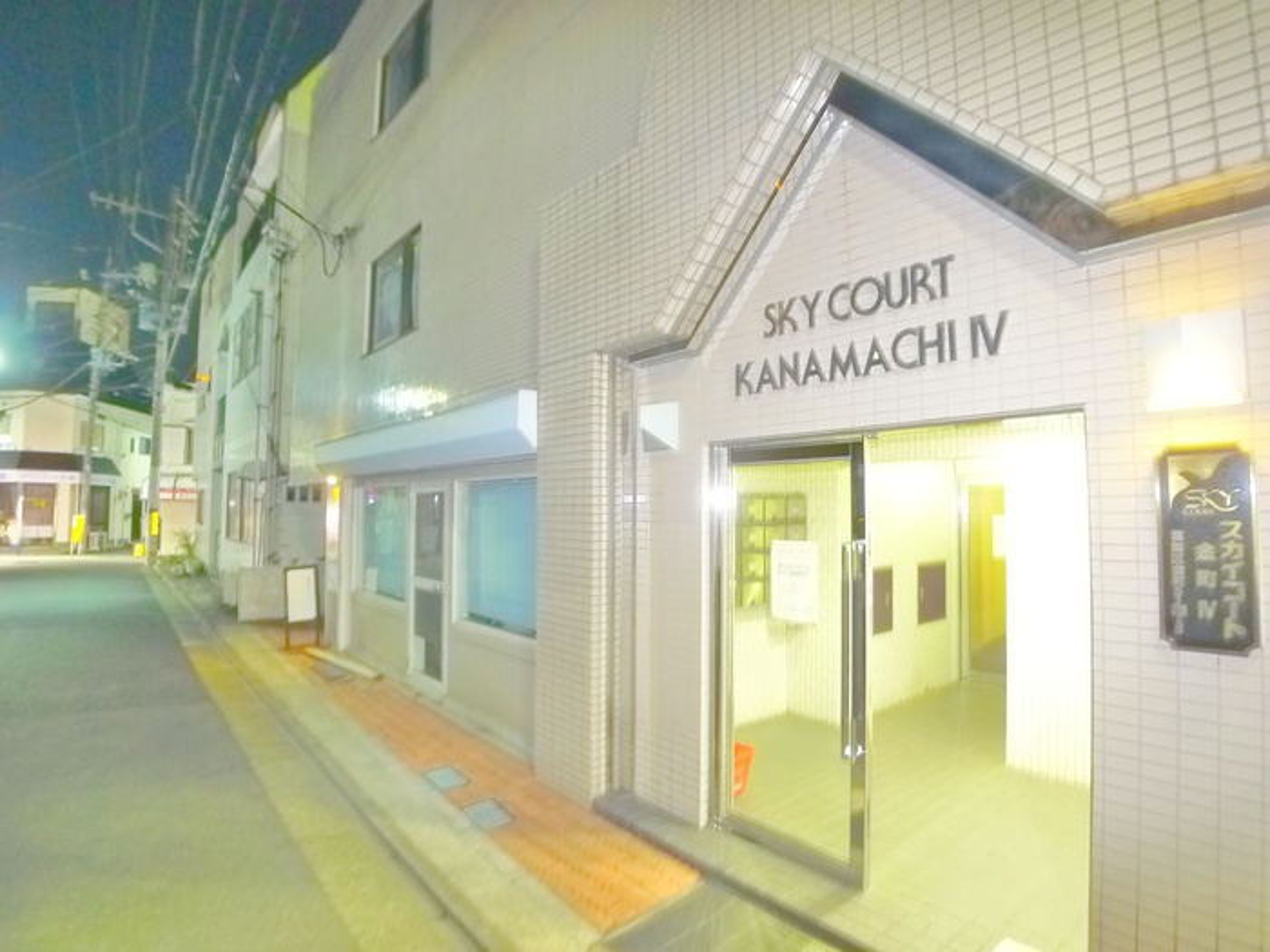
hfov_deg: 71.6
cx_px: 635
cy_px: 476
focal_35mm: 24
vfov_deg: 56.8
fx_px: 881
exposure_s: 1/2
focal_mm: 5.1
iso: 400
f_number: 2
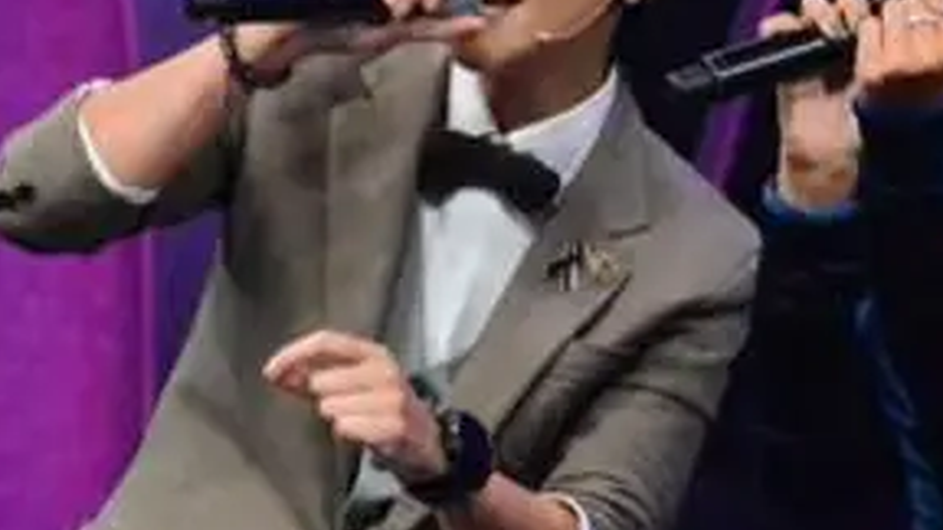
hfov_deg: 3.6
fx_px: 14853
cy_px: 180
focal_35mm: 594
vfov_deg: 2.0
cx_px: 616
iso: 6400
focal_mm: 140
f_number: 5.6
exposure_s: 1/500
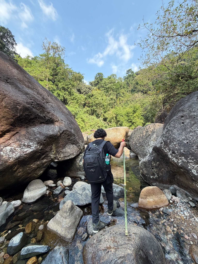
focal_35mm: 14
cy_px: 132
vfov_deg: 102.1
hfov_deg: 85.7
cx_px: 99
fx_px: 107
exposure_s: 1/215
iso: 40
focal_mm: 2.22
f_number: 2.2
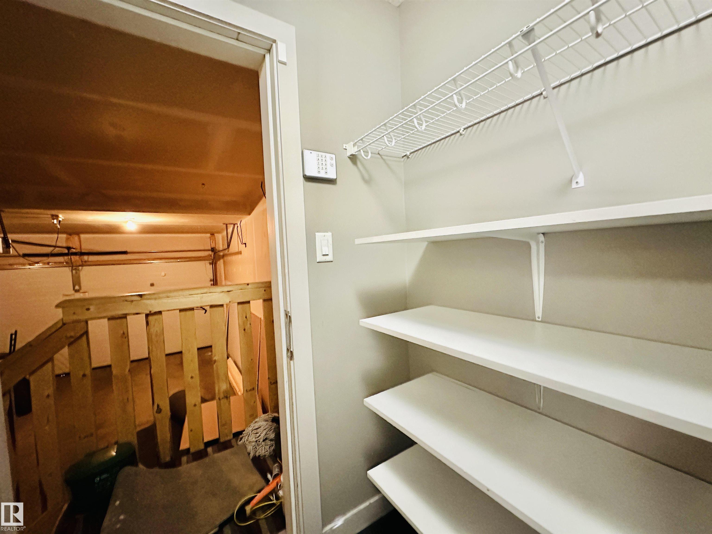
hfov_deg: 102.1
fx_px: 288
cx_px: 356
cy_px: 267
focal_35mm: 14
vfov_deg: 85.7
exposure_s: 1/60
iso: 1000
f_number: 2.2
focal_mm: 2.22
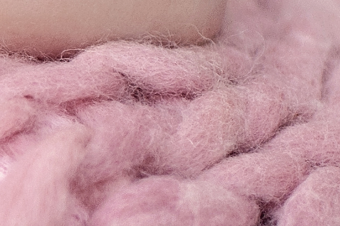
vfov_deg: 5.1
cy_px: 93
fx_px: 2558
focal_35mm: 271
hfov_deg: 7.4
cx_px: -264
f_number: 1.8
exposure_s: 1/160
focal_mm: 35
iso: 200
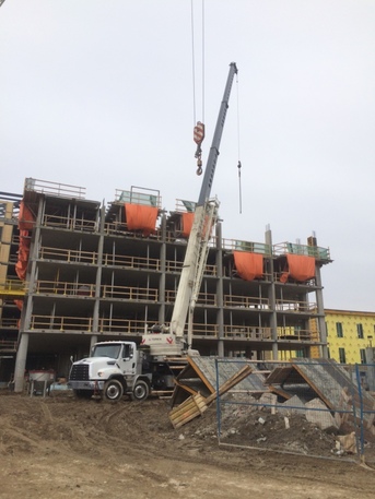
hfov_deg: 46.8
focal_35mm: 30
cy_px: 250
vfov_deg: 60.0
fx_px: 433
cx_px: 188
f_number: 2.2
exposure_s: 1/1140
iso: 32
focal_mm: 4.12
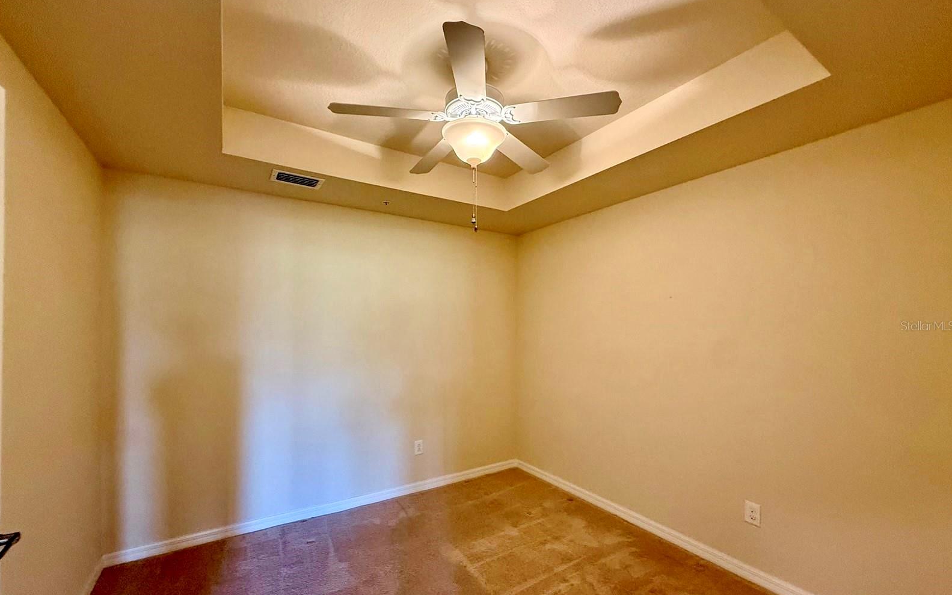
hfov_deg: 101.5
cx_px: 476
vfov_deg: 74.6
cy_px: 325
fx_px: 389
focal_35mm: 15
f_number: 2.2
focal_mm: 2.22
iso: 500
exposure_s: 1/60
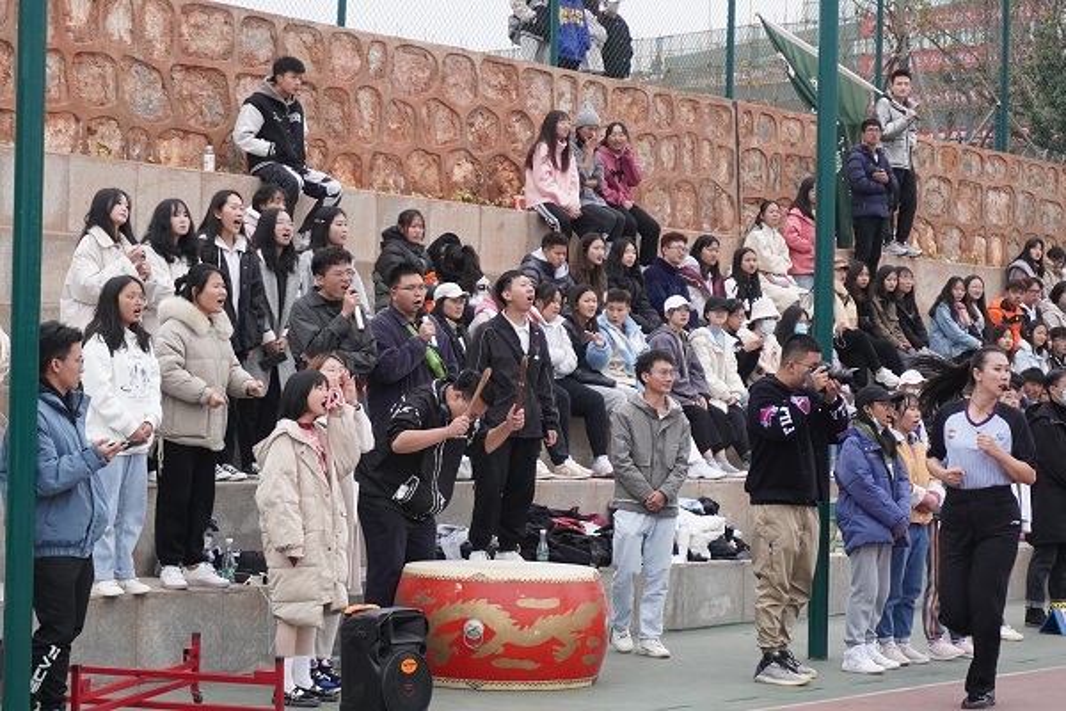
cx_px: 533
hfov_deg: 27.0
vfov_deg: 18.2
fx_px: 2221
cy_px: 356
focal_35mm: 75
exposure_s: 1/1000
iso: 1000
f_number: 5.6
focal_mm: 50
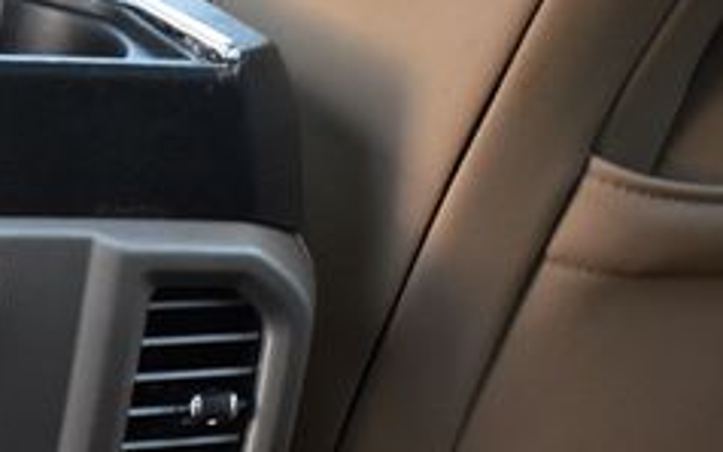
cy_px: 443
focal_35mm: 74
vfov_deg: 17.3
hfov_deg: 24.8
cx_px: -176
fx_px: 1459
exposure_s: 1/15
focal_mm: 18
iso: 1600
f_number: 4
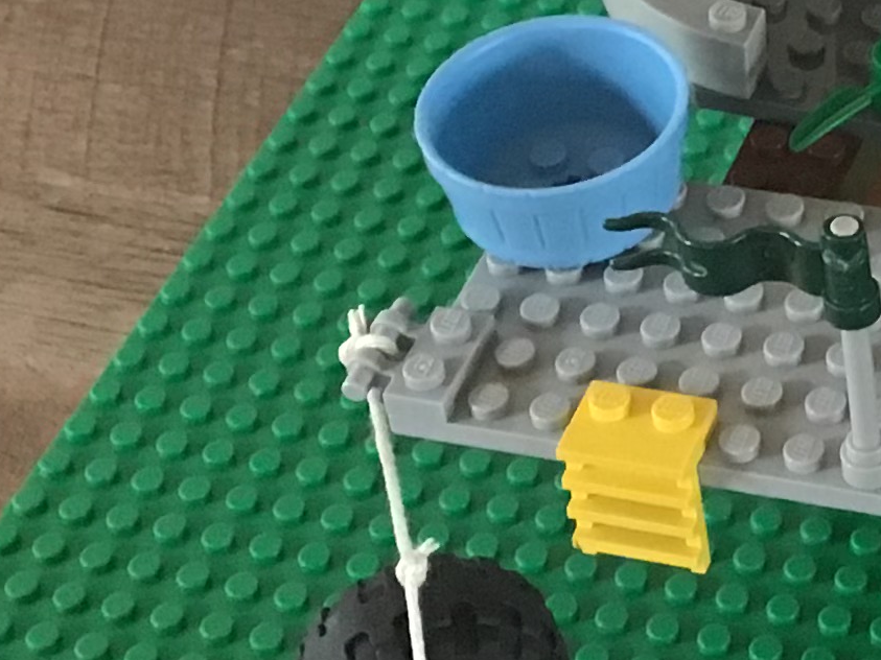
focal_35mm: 120
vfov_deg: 12.2
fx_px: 3054
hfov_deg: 16.1
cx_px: 874
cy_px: -44
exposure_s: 1/17
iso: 200
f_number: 2.4
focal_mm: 3.3
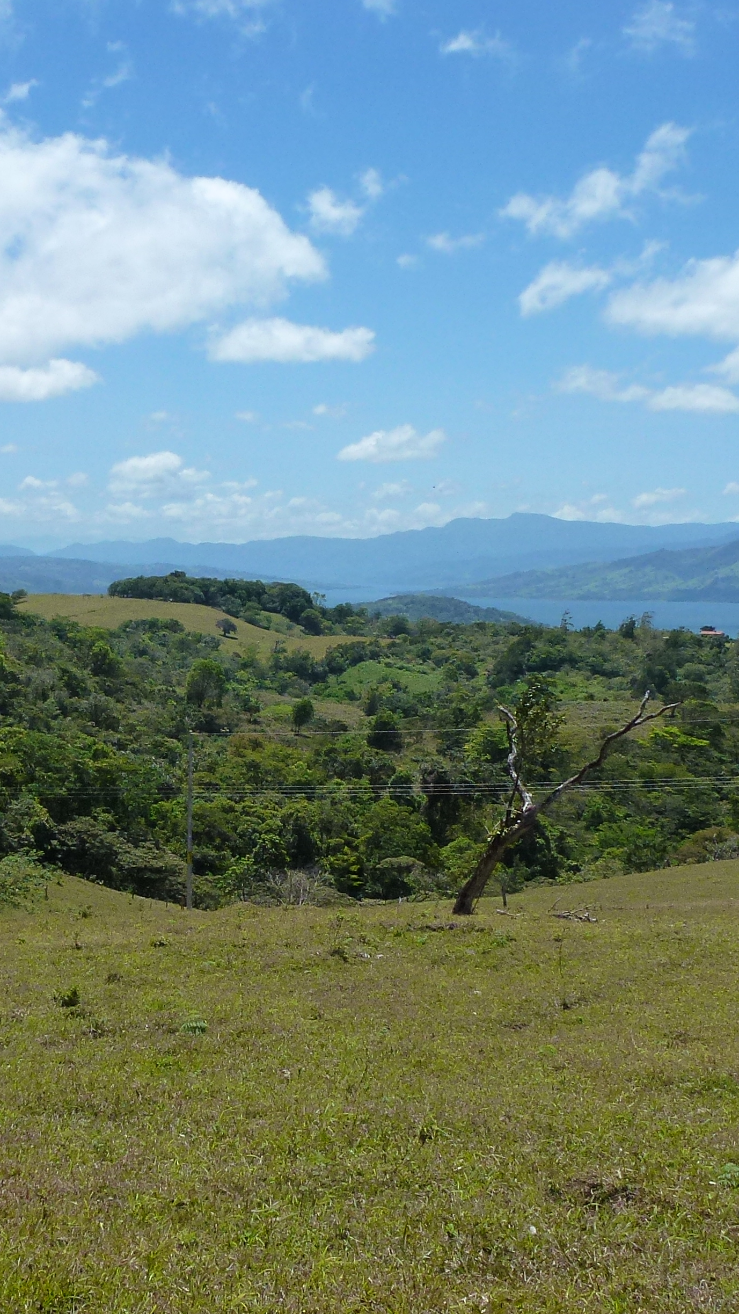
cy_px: 616
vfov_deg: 41.3
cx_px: 251
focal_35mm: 50
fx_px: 1741
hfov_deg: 23.9
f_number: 4
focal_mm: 4.7
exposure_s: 1/1600
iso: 160
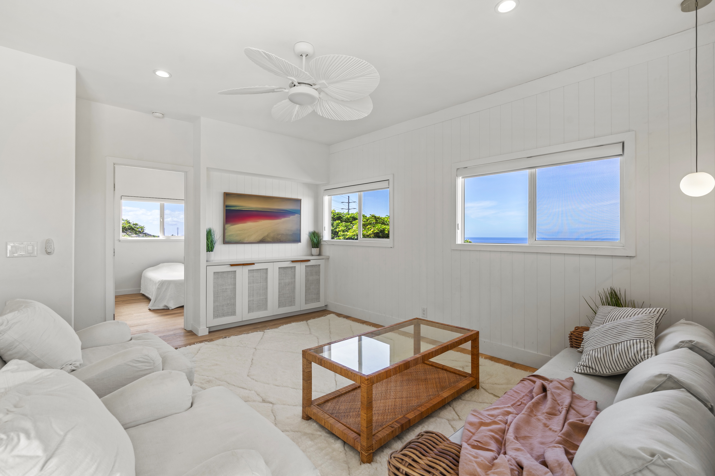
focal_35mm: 16
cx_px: 358
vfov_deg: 73.7
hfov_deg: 96.7
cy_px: 238
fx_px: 318
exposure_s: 1/10
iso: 100
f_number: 8
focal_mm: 16
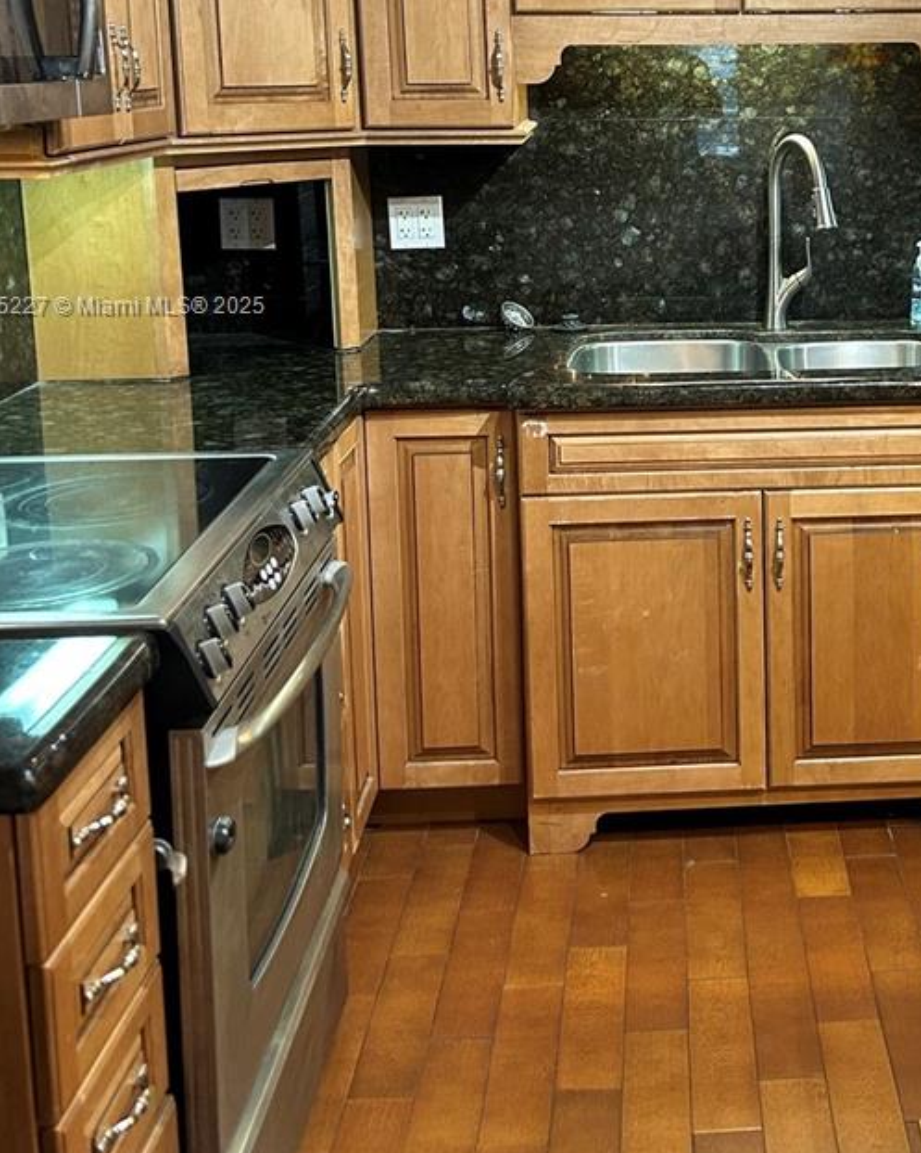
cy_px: 308
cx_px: 760
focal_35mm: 49
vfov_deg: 37.3
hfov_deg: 30.0
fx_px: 1671
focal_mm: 5.7
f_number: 1.5
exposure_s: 1/60
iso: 160
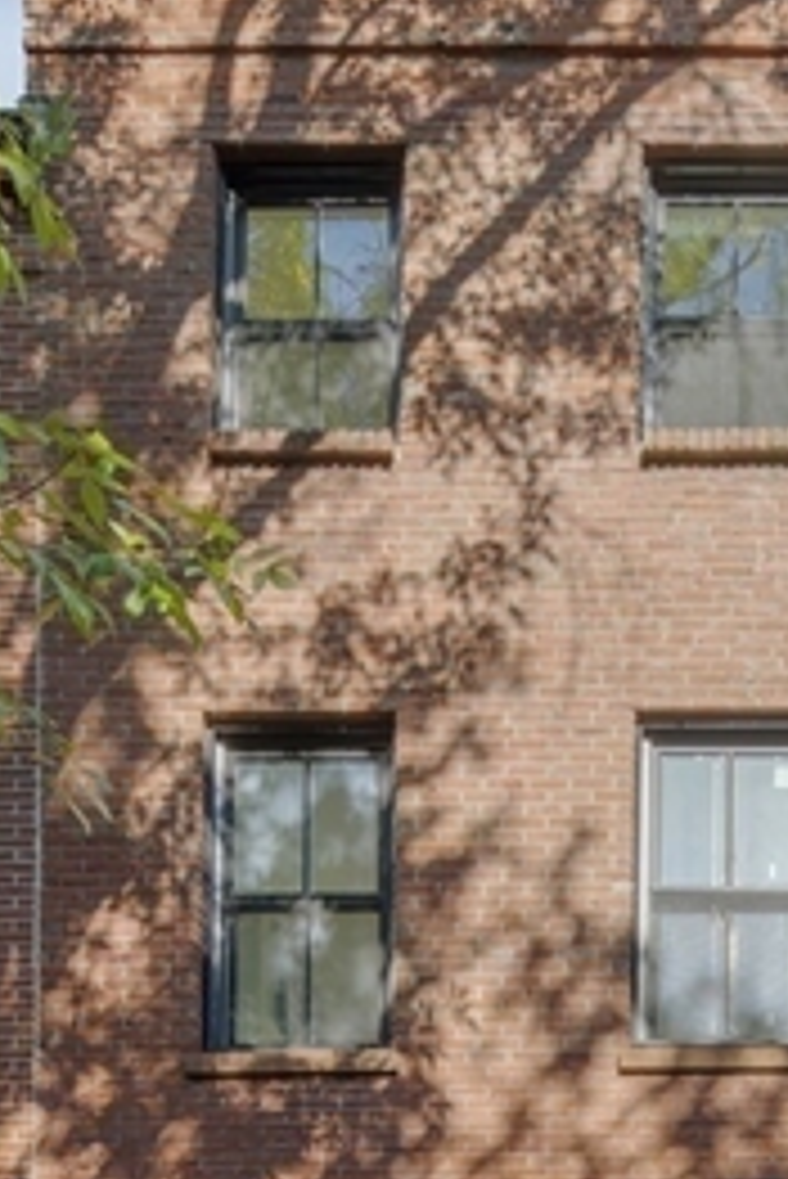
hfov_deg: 30.0
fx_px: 1344
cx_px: 824
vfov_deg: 46.5
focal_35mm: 41
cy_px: 806
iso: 100
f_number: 8
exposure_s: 1/100
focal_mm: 14
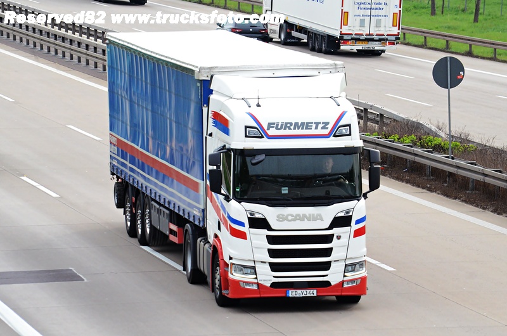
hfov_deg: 8.3
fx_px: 3479
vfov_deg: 5.5
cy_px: 168
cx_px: 254
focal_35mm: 248
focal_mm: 165
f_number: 8
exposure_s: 1/640
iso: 1600
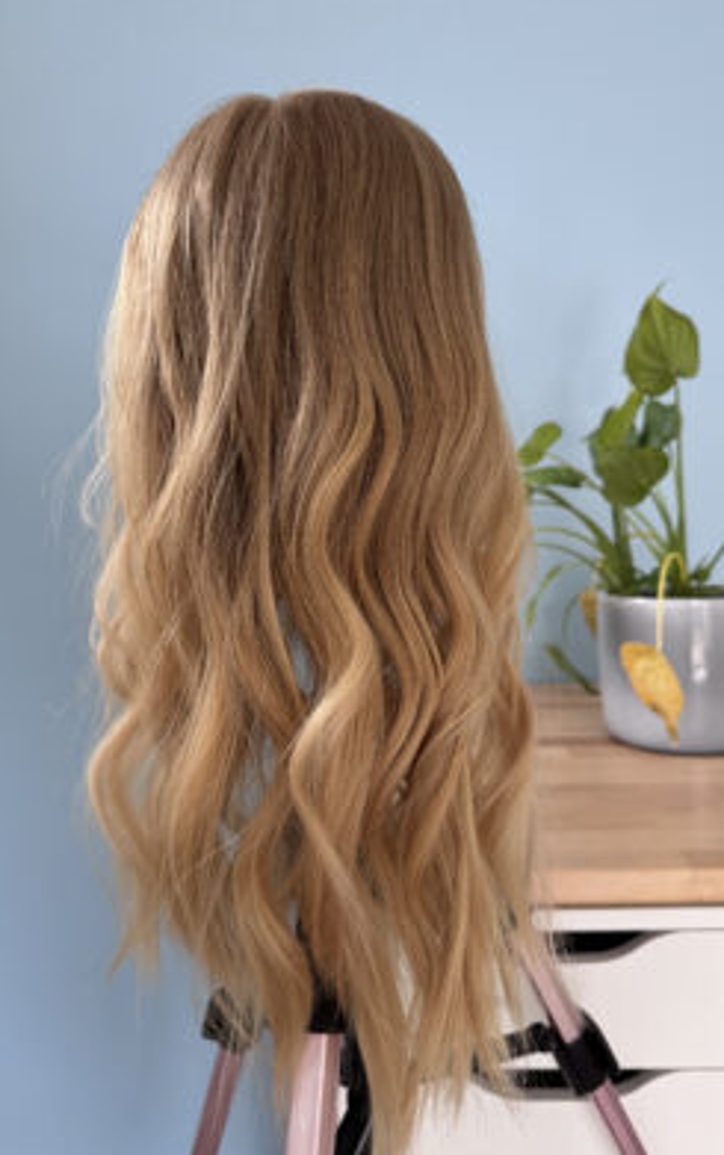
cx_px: 390
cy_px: 570
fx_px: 819
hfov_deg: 47.6
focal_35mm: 26
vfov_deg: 70.4
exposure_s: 1/93
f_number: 1.78
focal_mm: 6.76
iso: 200
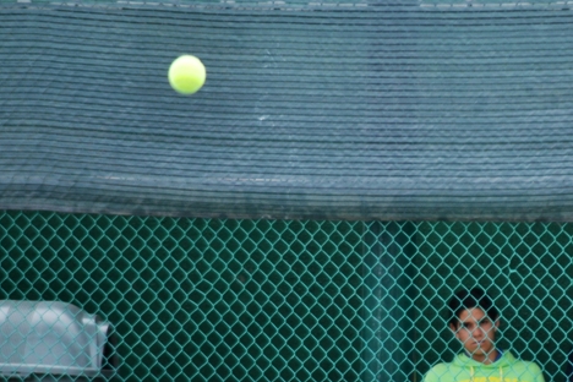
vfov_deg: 2.1
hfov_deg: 3.1
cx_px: 480
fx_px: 10441
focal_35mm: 656
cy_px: 303
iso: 400
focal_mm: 200
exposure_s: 1/500
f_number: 5.6
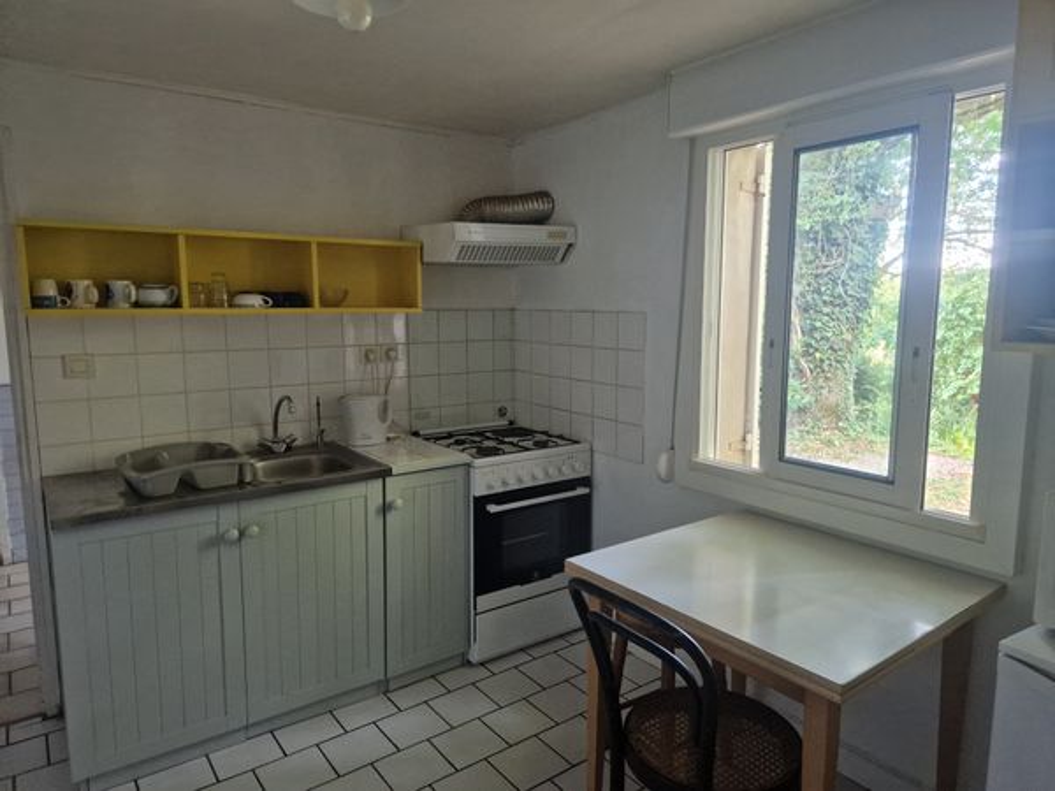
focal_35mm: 23
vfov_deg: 58.9
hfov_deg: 73.9
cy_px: 396
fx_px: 701
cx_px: 528
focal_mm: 5.4
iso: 500
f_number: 1.8
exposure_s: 1/100
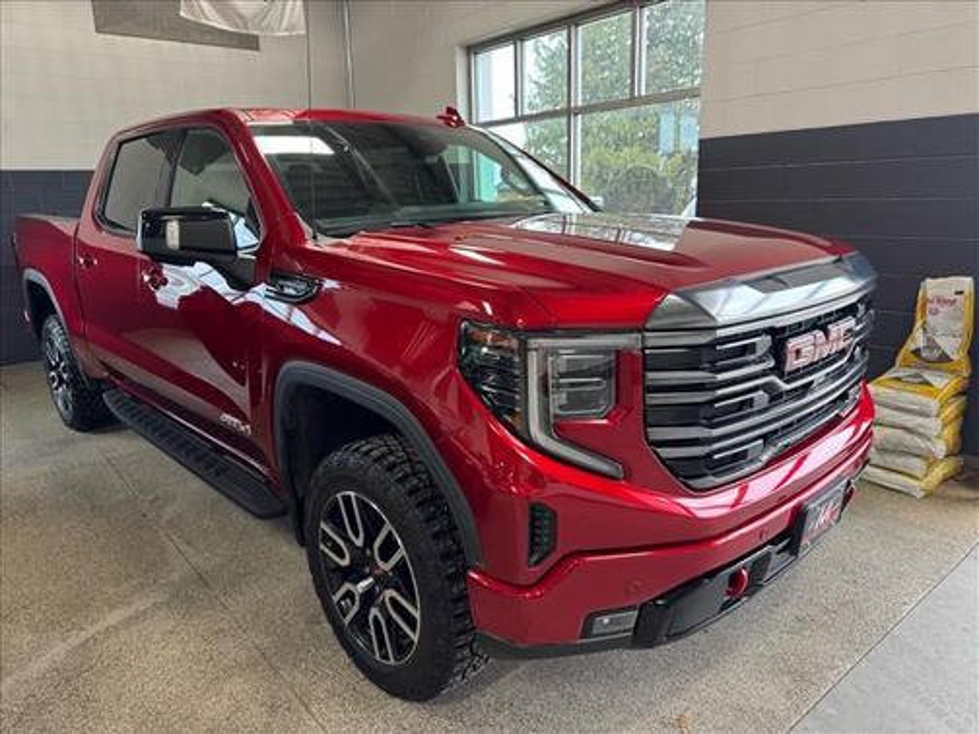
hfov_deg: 71.6
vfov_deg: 56.8
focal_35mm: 24
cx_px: 490
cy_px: 367
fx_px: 679
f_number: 1.78
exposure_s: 1/60
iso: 160
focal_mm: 6.76
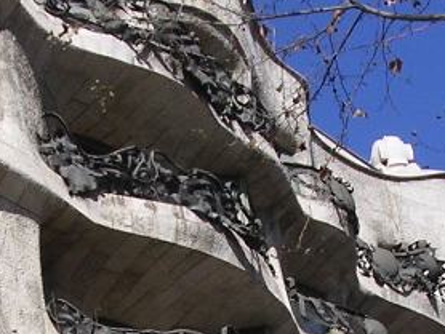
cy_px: 470
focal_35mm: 133
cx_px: 183
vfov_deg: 10.8
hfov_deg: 14.8
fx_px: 1711
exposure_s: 1/374
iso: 100
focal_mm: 5.8
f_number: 5.6
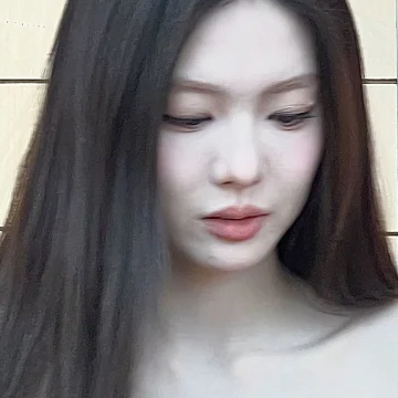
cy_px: 262
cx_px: 73
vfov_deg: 6.4
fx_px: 3538
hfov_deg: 6.4
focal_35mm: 272
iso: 200
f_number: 2.8
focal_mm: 9
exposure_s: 1/50
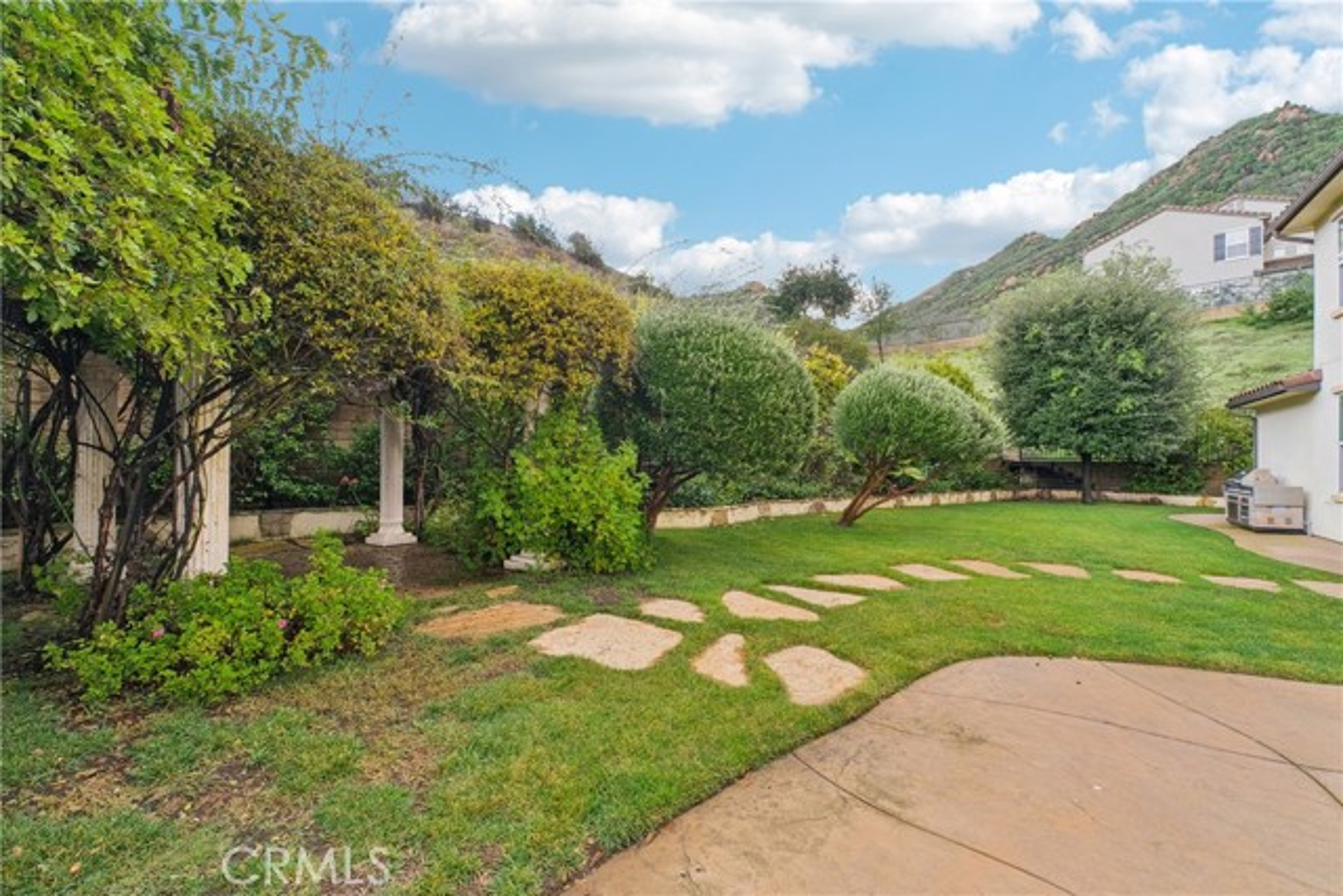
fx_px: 560
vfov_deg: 77.4
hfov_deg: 100.4
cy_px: 448
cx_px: 672
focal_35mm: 15
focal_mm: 10
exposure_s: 1/25
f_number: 8
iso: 500
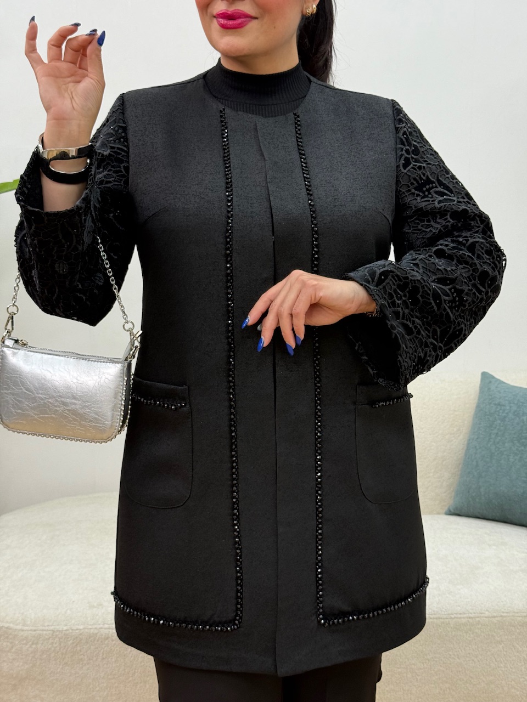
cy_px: 351
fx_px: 974
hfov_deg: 30.3
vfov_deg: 39.7
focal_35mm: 48
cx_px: 264
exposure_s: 1/285
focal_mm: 6.76
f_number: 1.78
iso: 100
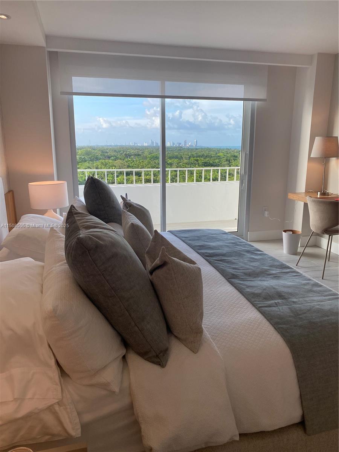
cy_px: 226
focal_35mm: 26
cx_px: 170
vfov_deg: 67.3
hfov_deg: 53.1
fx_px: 339
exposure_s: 1/414
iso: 32
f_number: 1.8
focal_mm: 4.25
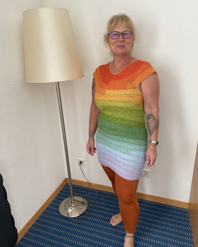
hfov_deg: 51.5
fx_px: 205
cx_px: 102
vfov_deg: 62.2
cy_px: 125
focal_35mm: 28
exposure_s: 1/121
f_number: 1.6
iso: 32
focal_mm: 4.2
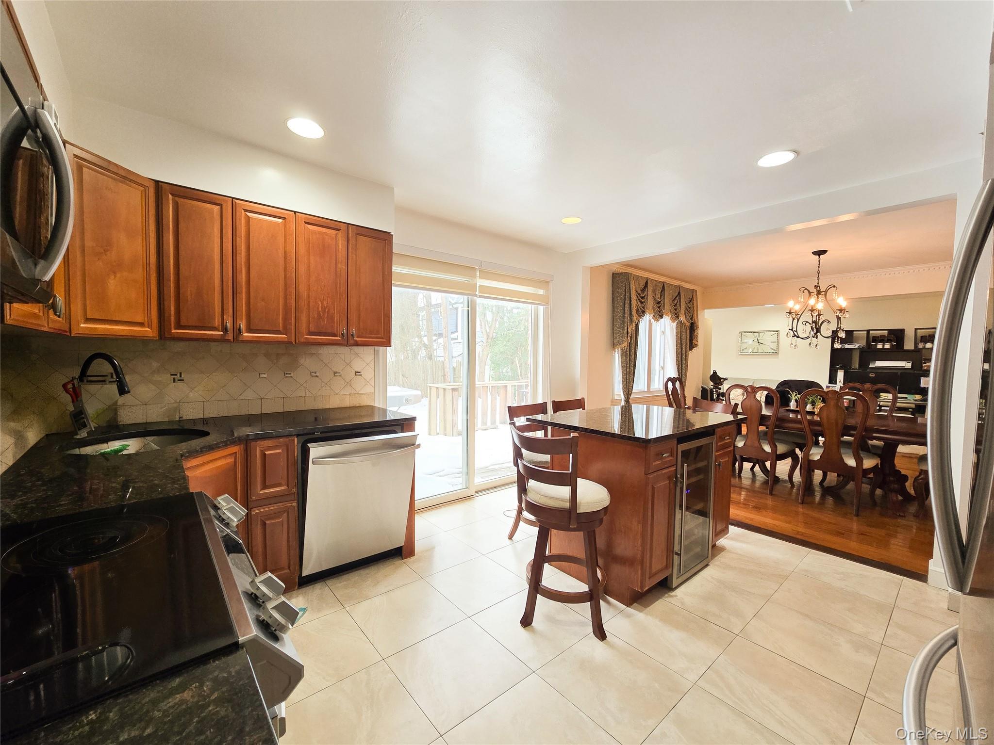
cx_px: 497
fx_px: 373
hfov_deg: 106.2
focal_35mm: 13
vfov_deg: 89.9
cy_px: 372
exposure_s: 1/60
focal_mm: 2.2
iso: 80
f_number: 2.2
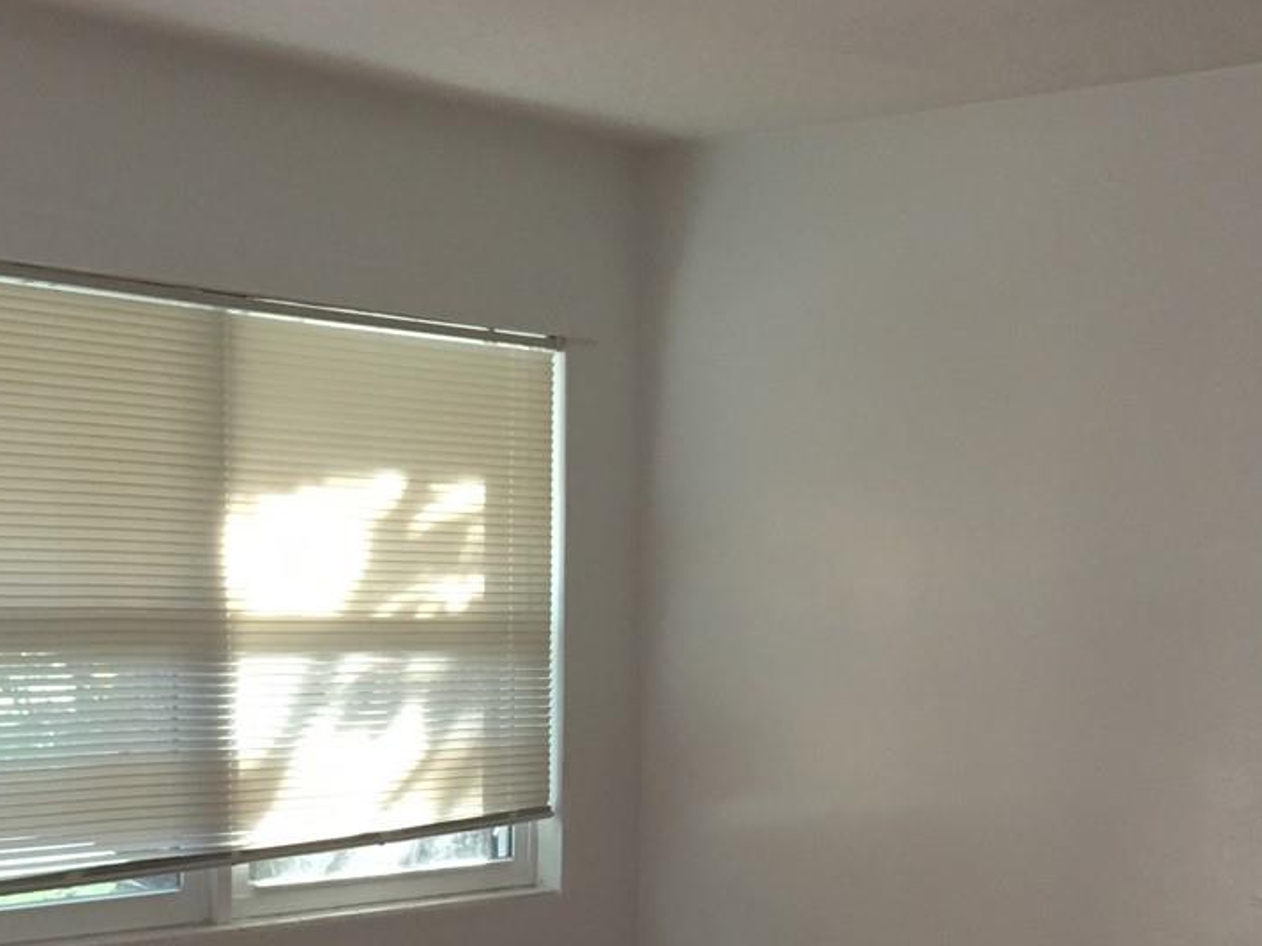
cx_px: 741
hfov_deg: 29.8
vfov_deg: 22.0
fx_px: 2369
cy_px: 875
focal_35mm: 65
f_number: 2.2
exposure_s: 1/30
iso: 125
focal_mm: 4.15
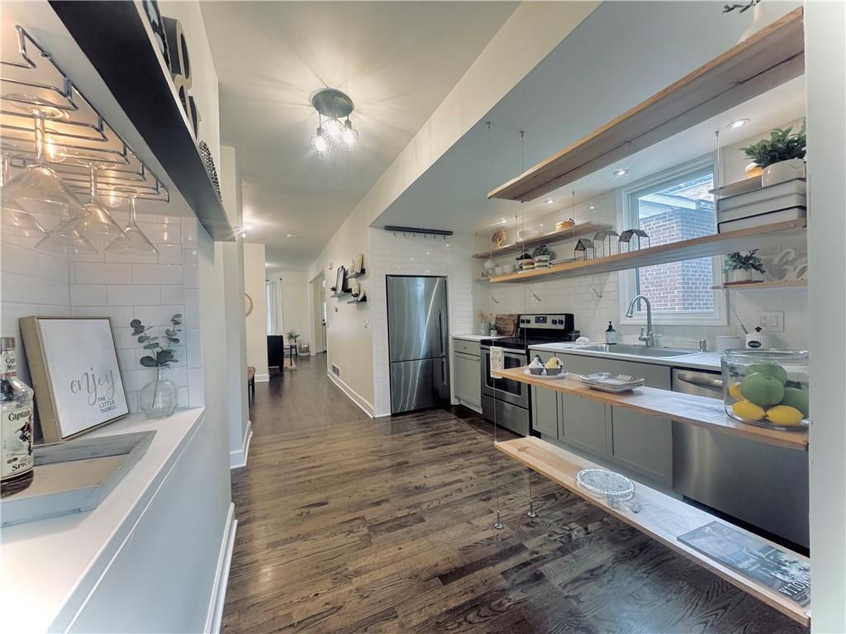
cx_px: 423
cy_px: 317
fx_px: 342
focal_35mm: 14
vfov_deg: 85.7
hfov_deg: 102.1
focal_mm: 2.22
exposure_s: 1/120
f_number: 2.2
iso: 320
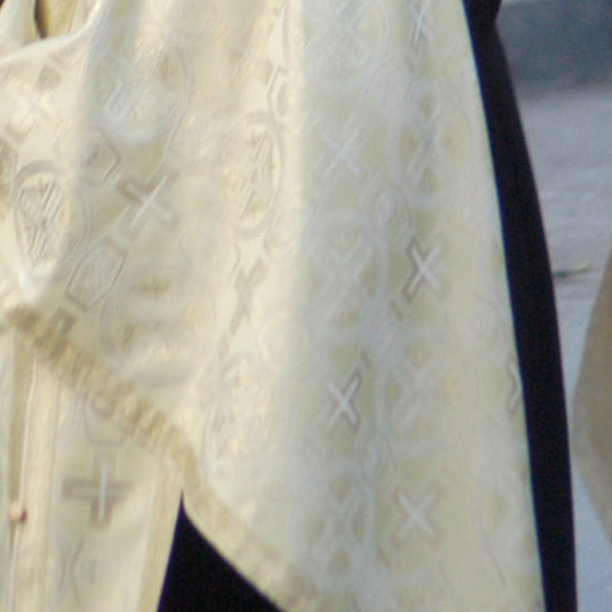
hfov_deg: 1.3
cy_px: -153
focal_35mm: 1299
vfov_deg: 1.3
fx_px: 25983
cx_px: 204
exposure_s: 1/160
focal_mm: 190
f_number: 4.8
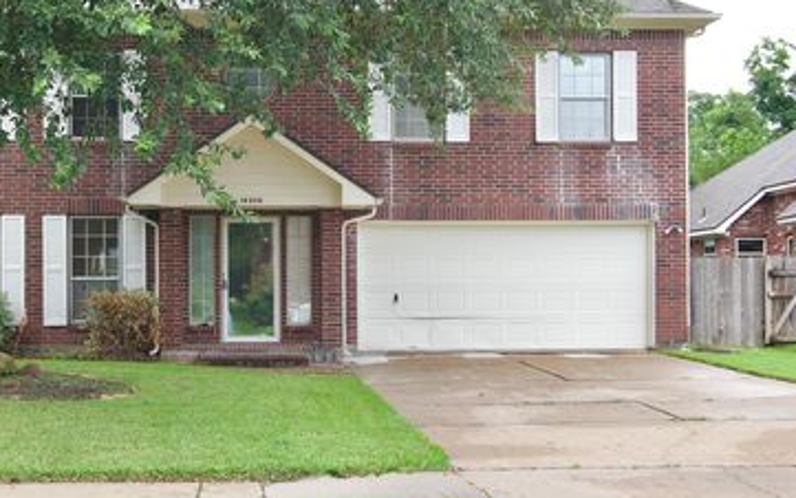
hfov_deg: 41.2
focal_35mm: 48
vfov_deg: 26.8
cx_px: 251
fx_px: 1042
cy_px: 182
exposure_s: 1/25
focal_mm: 34
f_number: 14
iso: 250
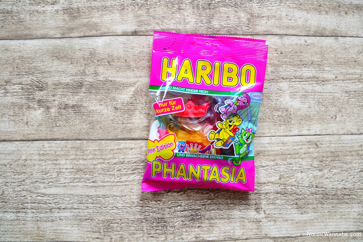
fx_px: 272
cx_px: 182
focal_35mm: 27
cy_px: 121
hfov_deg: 67.4
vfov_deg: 47.9
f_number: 6.3
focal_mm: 18
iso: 400
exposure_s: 1/20
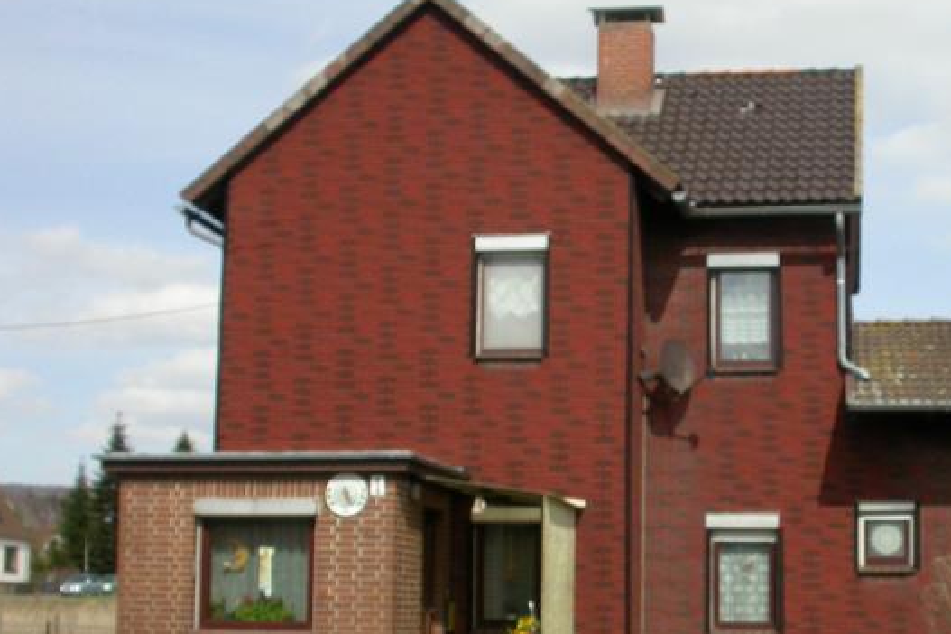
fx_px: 1584
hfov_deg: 32.8
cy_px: 430
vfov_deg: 22.5
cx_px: 715
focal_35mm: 60
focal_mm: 7.85
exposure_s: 1/600
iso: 100
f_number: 5.3
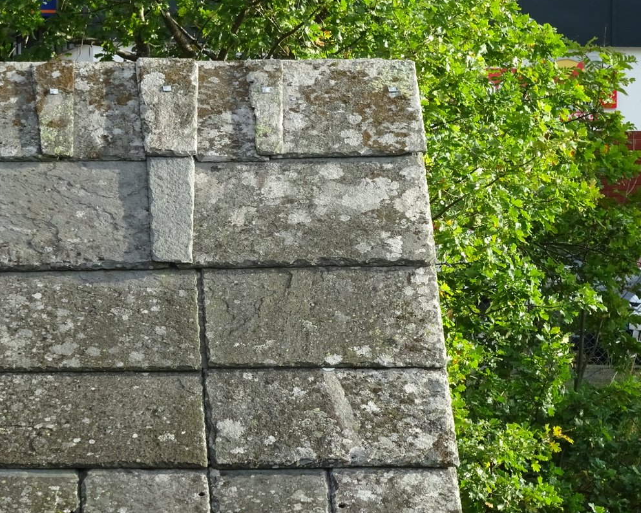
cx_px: 295
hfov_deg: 6.4
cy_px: 230
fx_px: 5690
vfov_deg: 5.2
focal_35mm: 300
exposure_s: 1/250
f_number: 6.3
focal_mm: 43.45
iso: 200
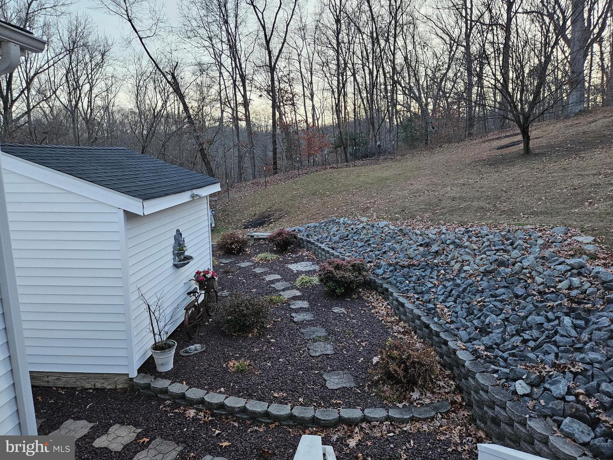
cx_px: 306
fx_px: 407
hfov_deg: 73.9
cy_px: 230
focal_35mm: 23
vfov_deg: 58.9
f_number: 1.8
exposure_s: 1/120
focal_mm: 5.4
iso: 800
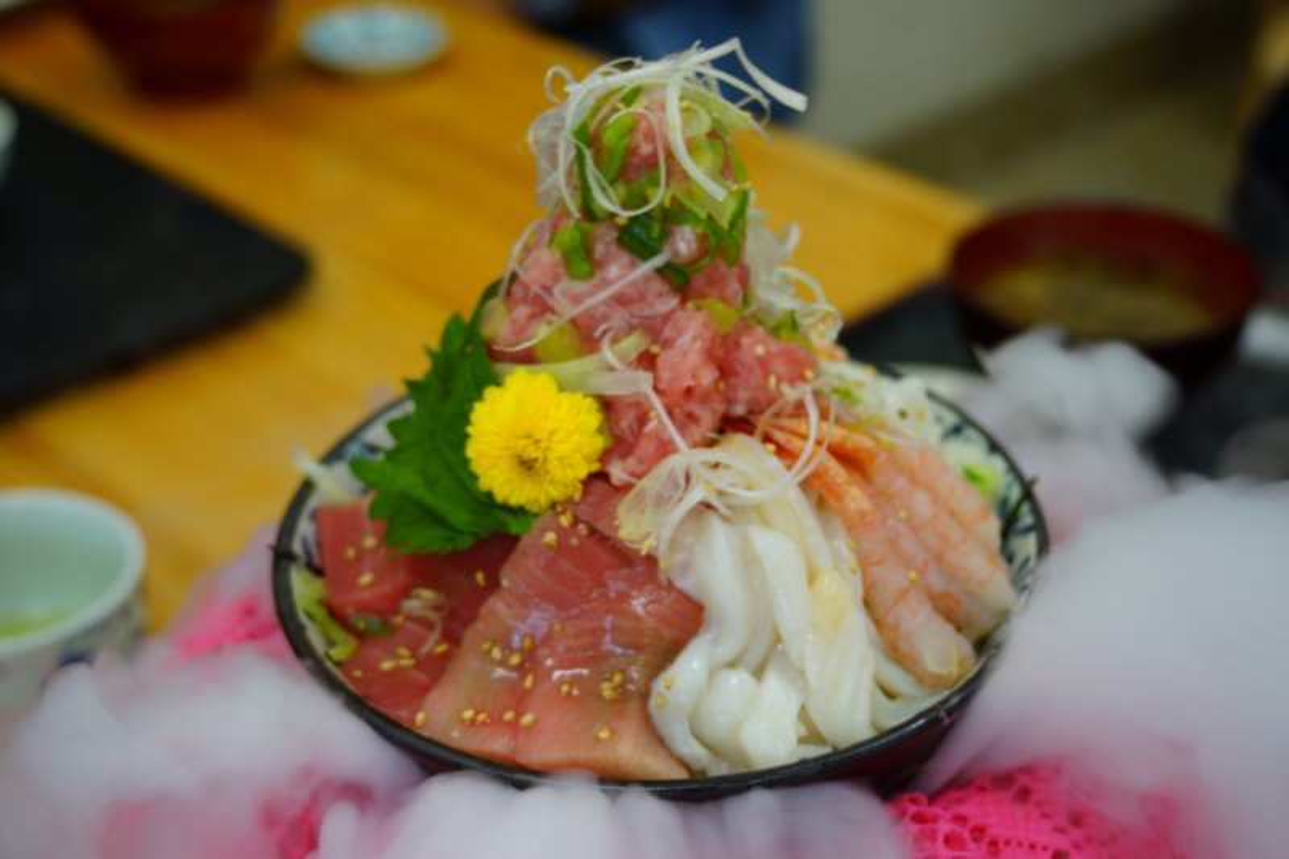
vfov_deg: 26.5
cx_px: 644
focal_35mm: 51
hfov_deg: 38.9
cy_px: 430
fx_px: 1826
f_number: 4.5
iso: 100
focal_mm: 34
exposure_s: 1/20
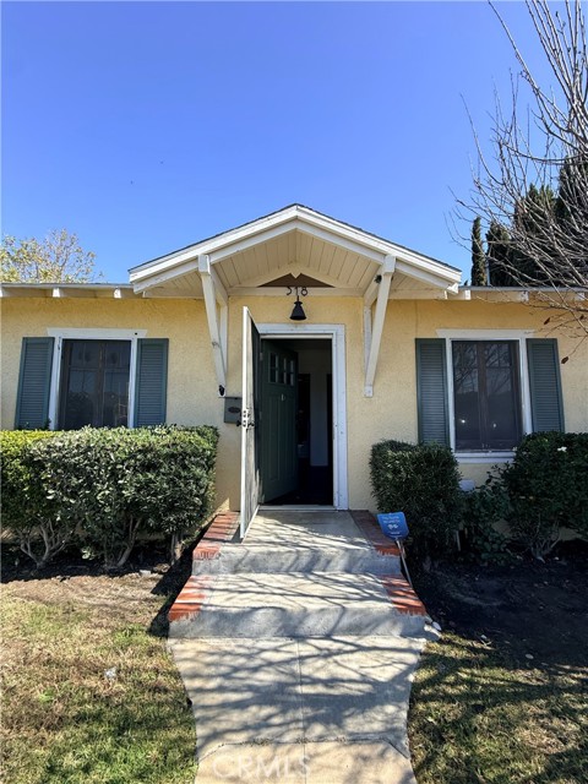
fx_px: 317
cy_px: 392
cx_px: 294
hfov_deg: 85.7
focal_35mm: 14
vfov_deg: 102.1
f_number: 2.2
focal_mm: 2.22
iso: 50
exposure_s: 1/734
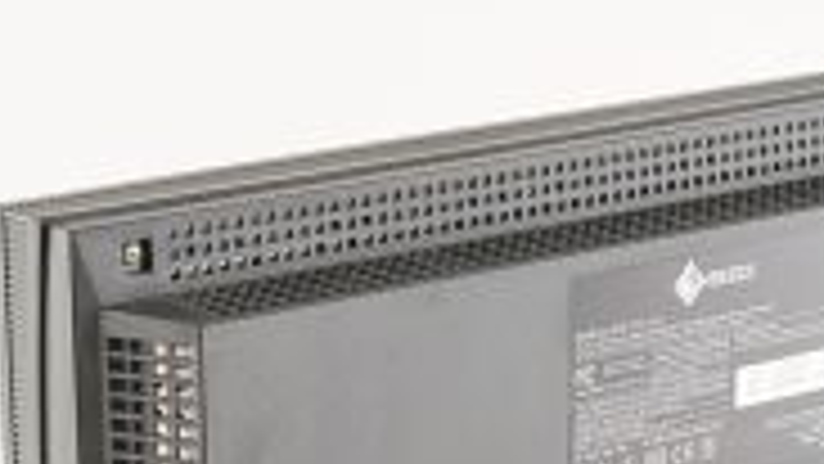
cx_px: 441
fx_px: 3759
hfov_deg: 12.5
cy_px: 732
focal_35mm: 172
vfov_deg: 6.9
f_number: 10
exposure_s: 1/125
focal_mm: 50
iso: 1600
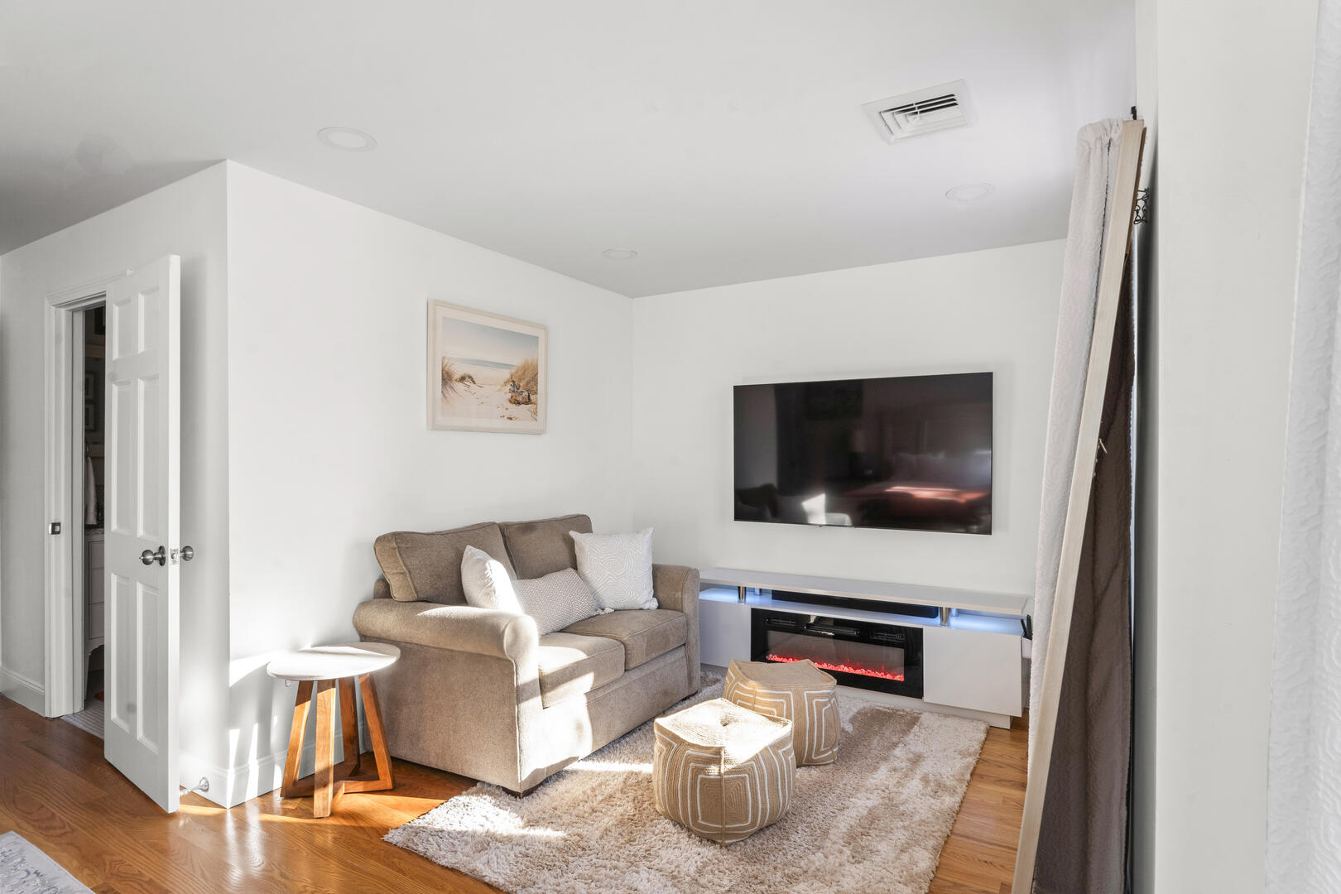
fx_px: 685
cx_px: 670
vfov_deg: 66.2
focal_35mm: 18
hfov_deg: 88.7
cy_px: 447
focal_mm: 18.4
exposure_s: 1/25
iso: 500
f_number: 10
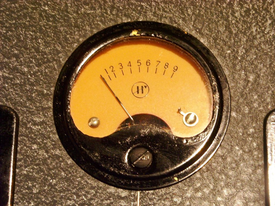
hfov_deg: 18.7
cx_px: 138
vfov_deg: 14.1
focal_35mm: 105
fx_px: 834
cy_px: 103
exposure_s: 1/8
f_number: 4.7
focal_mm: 17.1
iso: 400
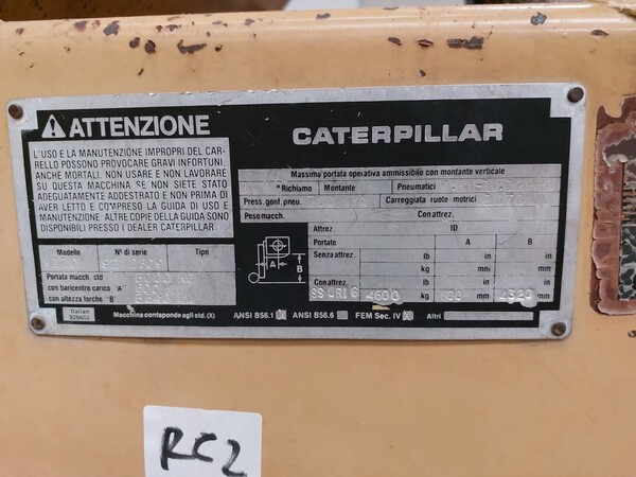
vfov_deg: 56.8
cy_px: 238
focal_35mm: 24
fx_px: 441
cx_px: 318
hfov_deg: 71.6
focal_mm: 5.23
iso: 500
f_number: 1.8
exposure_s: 1/50
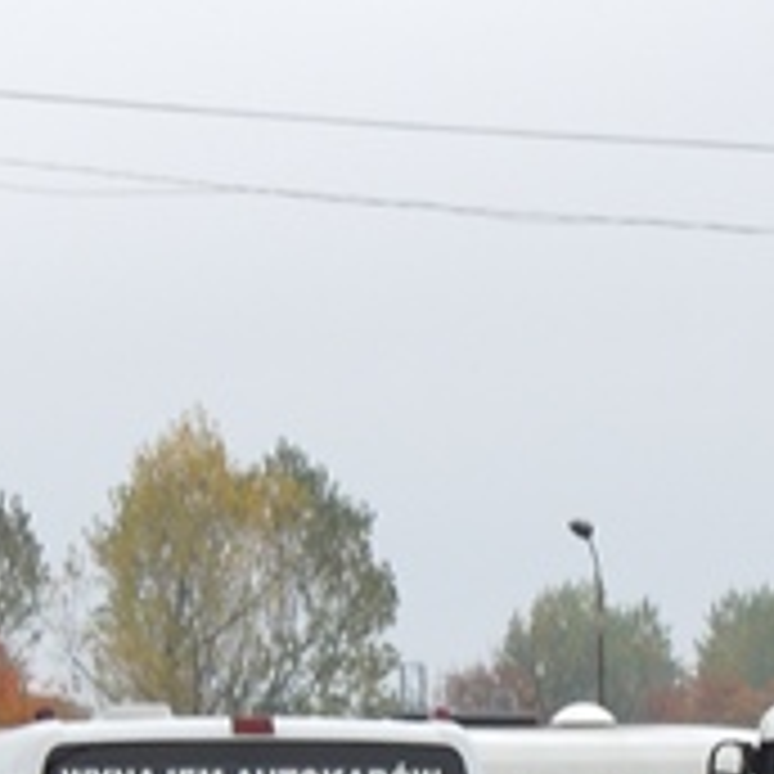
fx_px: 12370
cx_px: 306
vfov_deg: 3.6
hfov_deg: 3.6
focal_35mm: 489
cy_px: 1328
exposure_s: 1/200
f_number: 4.8
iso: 200
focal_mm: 21.5
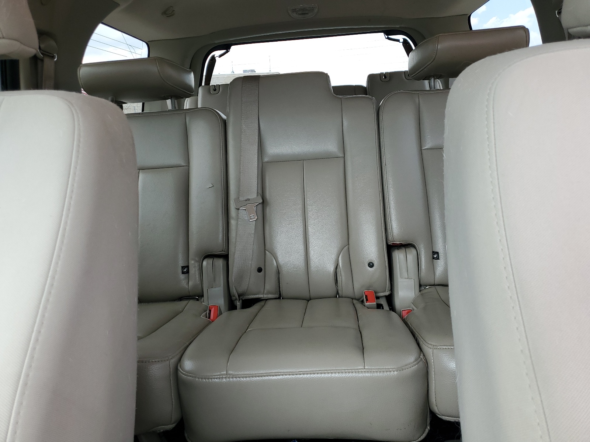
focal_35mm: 26
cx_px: 295
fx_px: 443
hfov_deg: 67.3
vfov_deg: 53.1
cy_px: 221
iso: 50
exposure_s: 1/132
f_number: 1.5
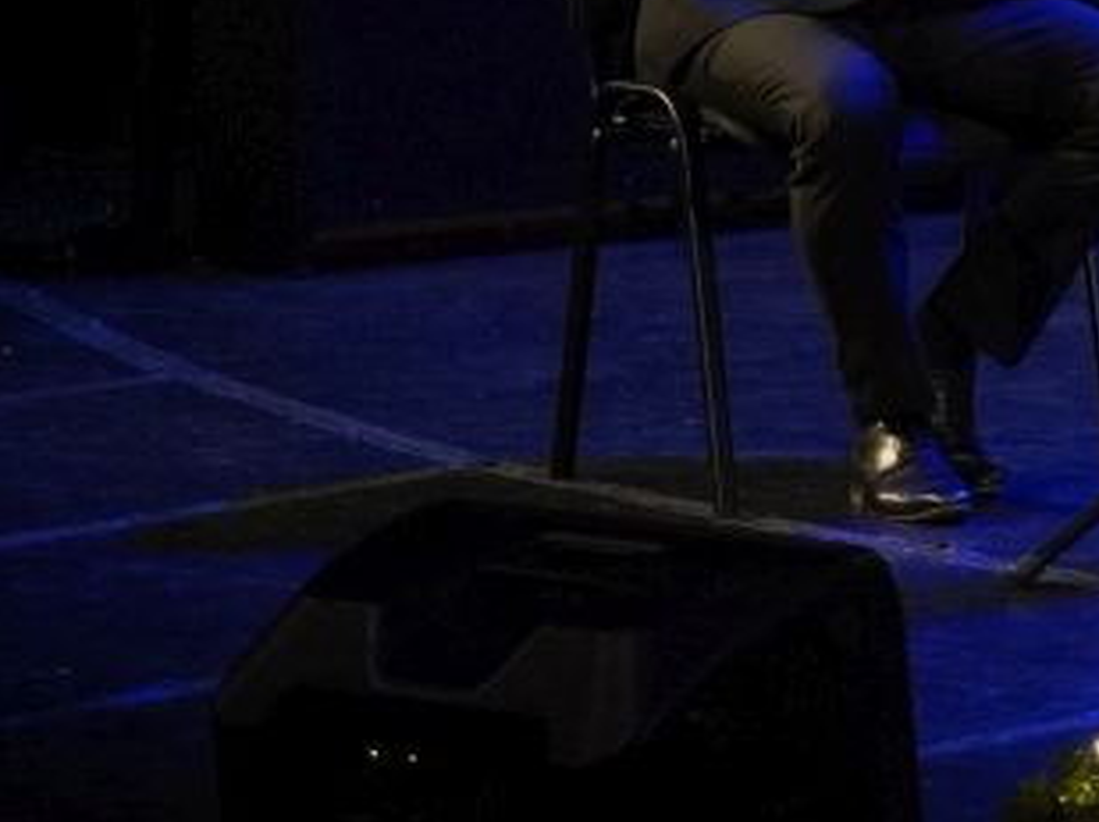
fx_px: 11004
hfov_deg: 5.6
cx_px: 2349
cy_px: -317
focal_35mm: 347
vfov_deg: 4.3
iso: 1600
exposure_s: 1/125
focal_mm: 50
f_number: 3.2
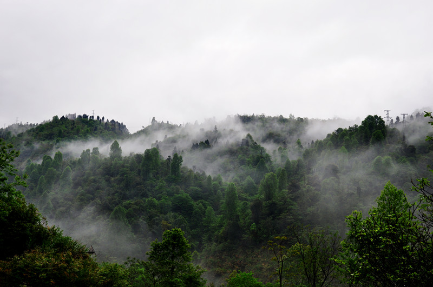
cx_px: 216
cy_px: 144
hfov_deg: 41.2
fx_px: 577
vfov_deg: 28.0
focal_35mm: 48
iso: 200
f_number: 11
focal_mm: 32
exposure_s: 1/40
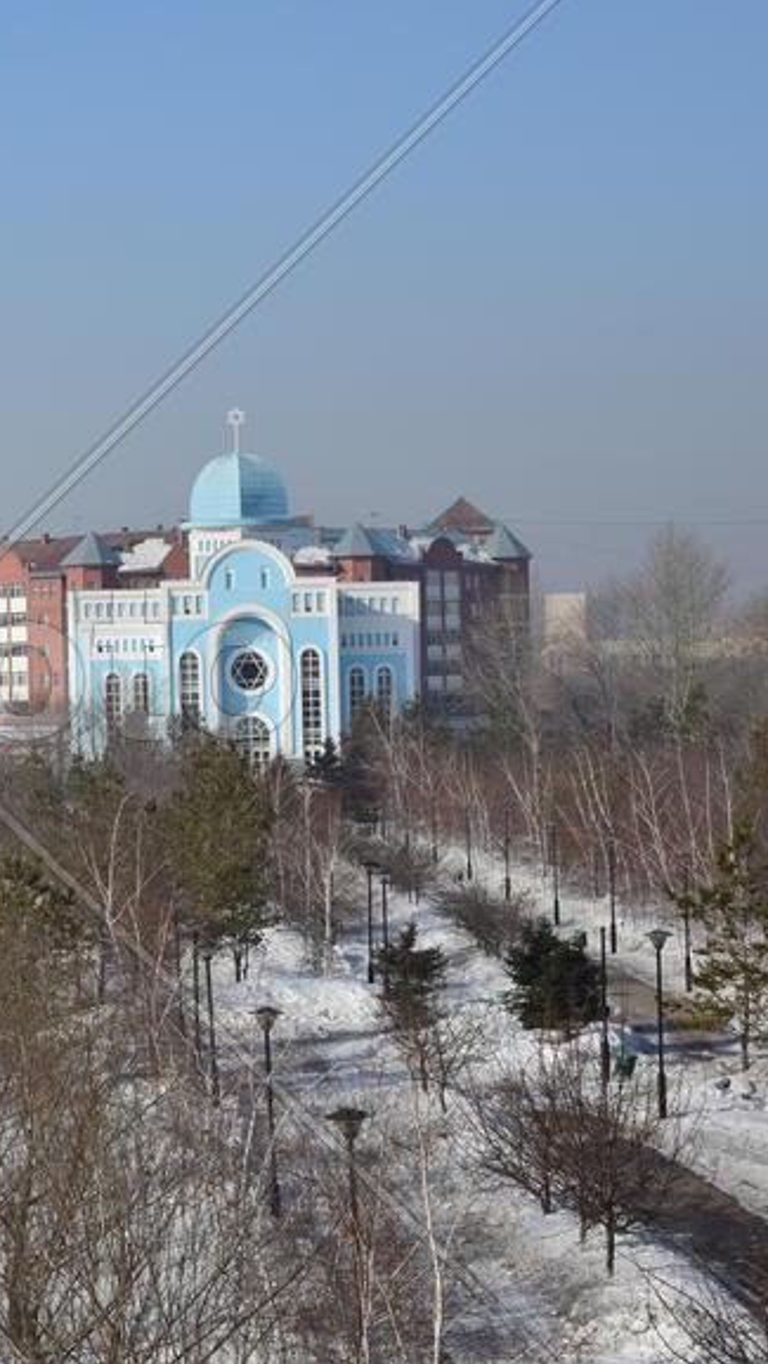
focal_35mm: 90
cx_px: -132
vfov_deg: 23.7
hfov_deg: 13.1
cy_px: 681
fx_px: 3255
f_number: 9
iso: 100
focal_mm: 38
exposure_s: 1/320
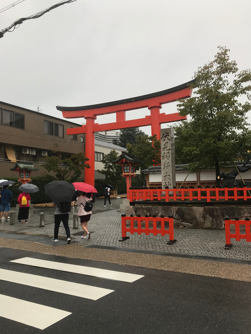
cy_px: 171
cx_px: 129
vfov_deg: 61.6
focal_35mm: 29
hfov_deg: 48.2
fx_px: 280
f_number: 1.8
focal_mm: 3.99
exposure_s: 1/301
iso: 20
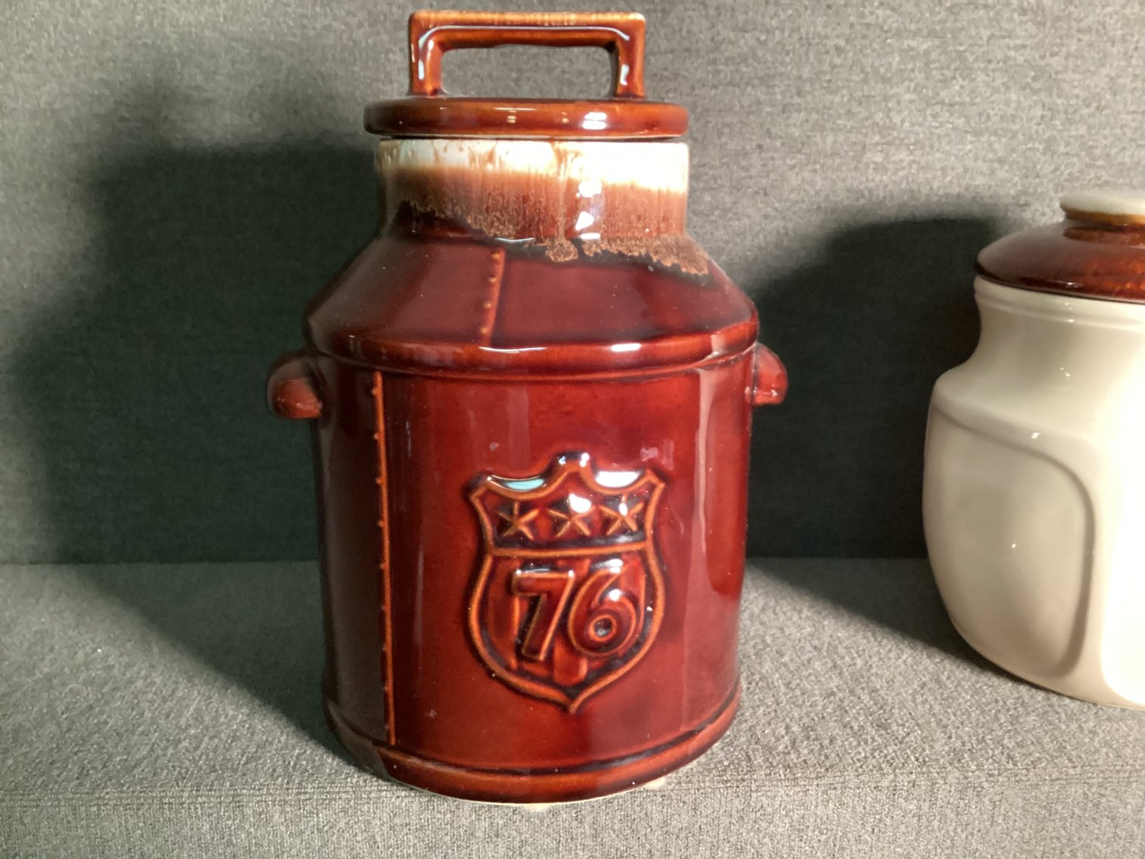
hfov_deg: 58.3
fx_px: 1025
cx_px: 572
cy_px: 430
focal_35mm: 31
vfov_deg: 45.4
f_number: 2.4
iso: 800
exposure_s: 1/30
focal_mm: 3.3
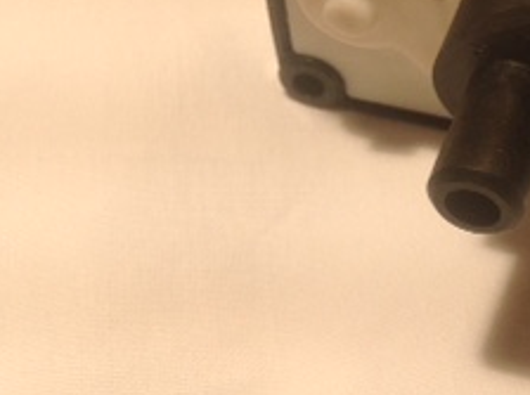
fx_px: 1528
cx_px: 587
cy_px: -19
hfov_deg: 18.9
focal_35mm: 100
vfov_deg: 14.5
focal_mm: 4.28
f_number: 2.4
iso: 50
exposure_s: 1/174
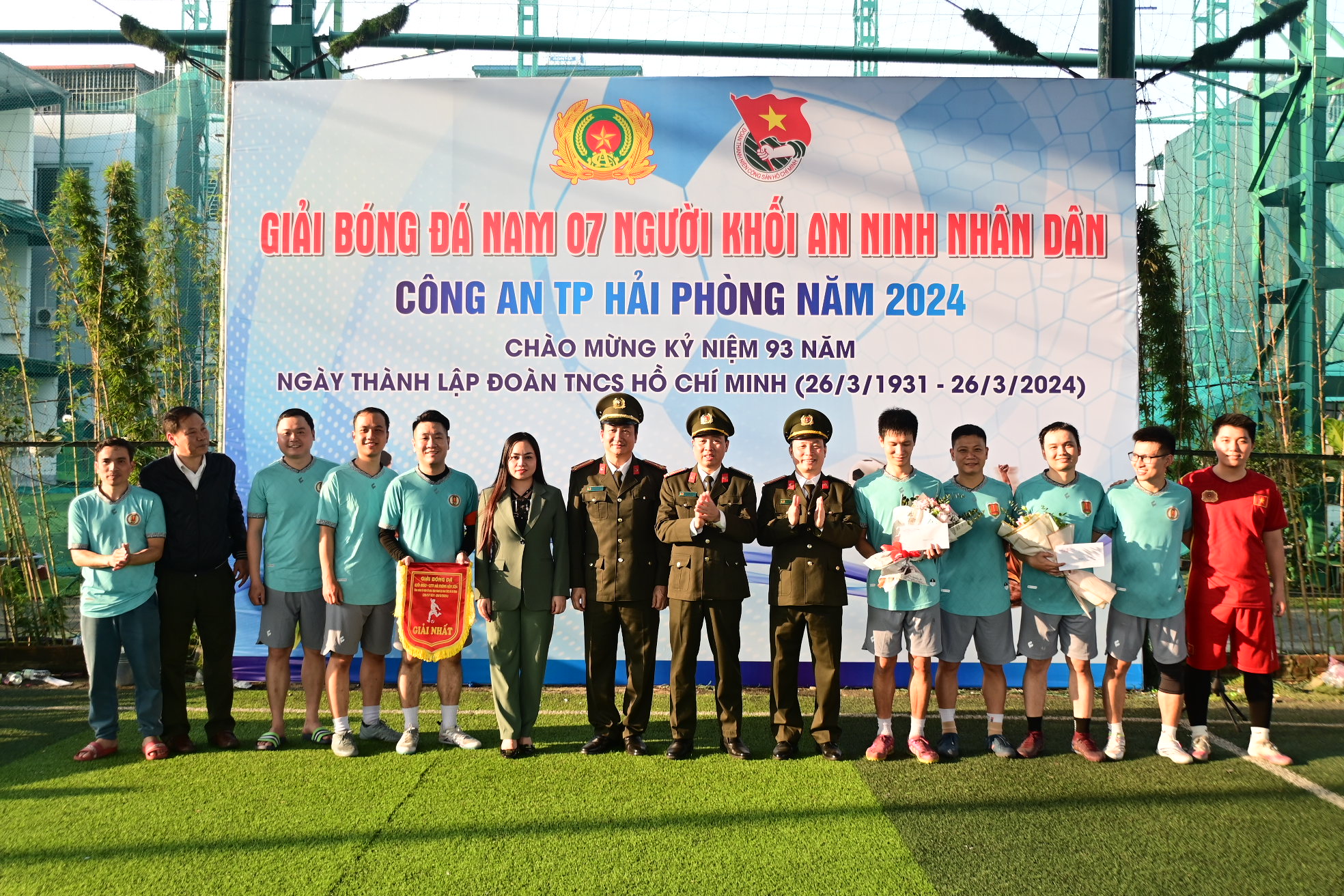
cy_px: 448
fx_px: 1269
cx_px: 672
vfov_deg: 38.9
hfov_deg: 55.8
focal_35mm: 34
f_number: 3.8
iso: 250
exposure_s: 1/200
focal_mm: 23
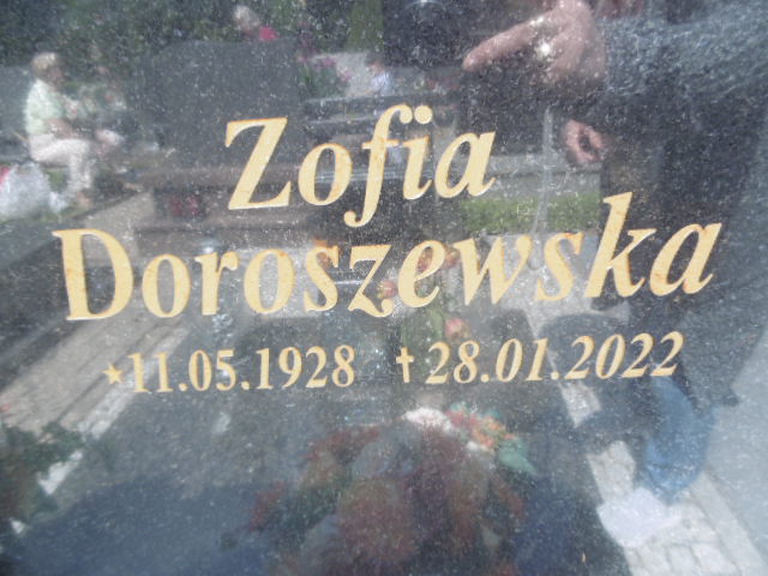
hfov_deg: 71.6
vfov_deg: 56.8
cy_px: 288
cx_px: 384
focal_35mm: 24
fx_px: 532
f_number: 3.1
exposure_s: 1/80
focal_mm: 4.3
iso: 100
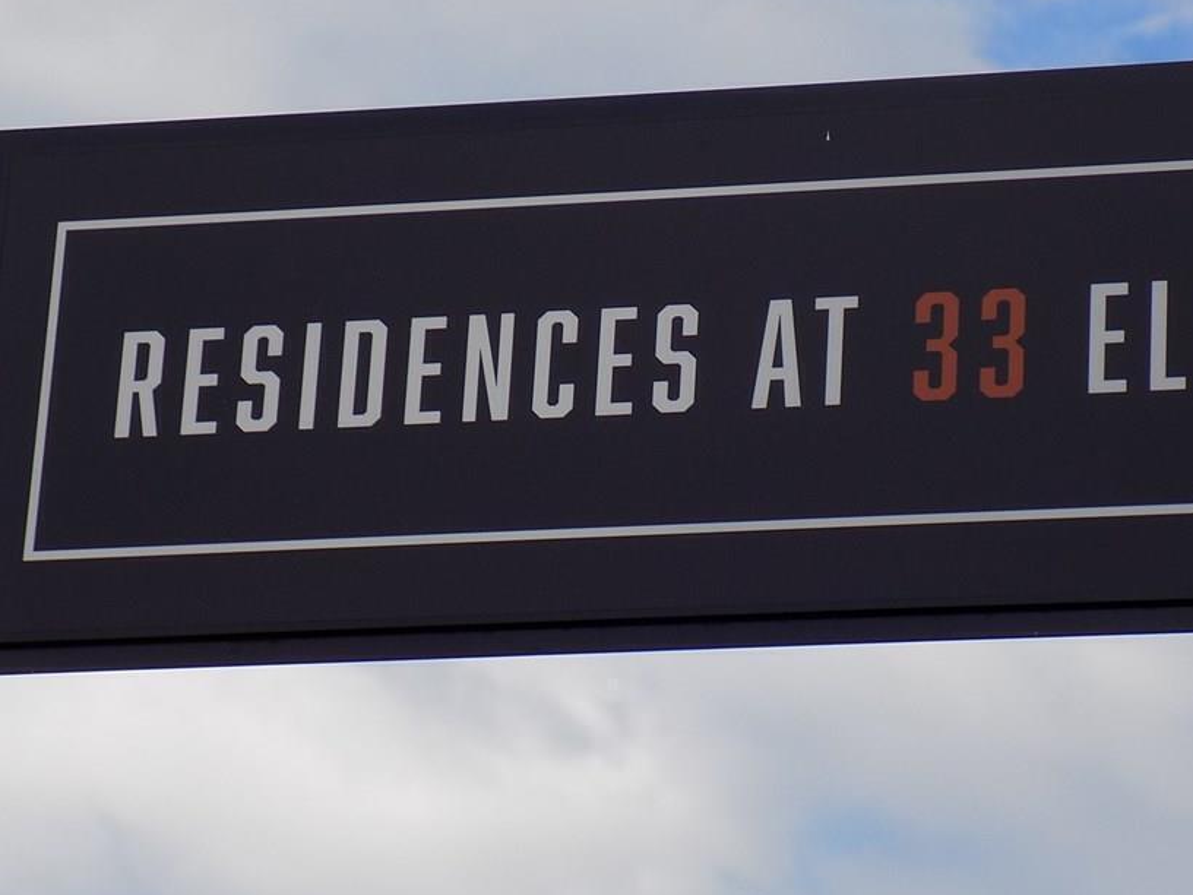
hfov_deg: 13.3
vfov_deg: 10.0
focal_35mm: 148
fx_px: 5101
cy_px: 480
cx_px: 677
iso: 80
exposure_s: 1/400
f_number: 4.8
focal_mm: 20.9
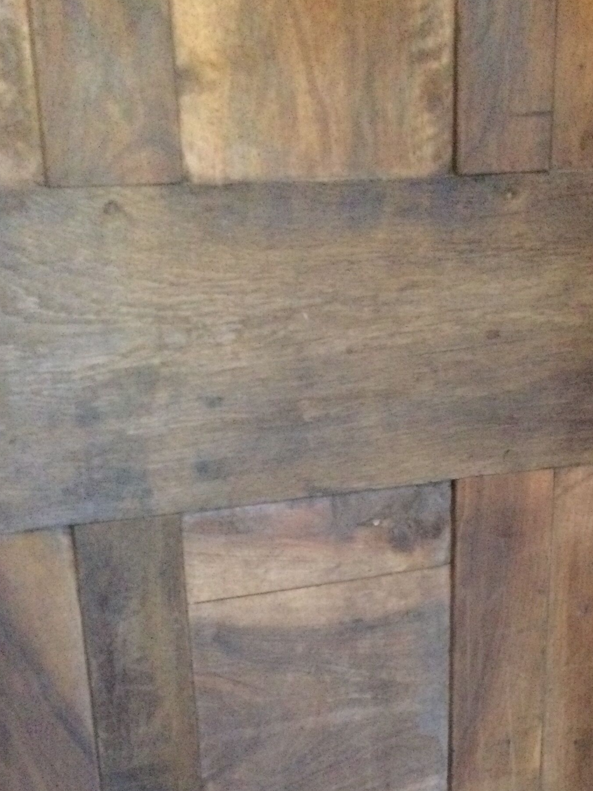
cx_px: 431
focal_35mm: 56
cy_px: 600
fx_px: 1279
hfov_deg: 25.8
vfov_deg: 33.6
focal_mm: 3.3
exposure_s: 1/17
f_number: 2.4
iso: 800
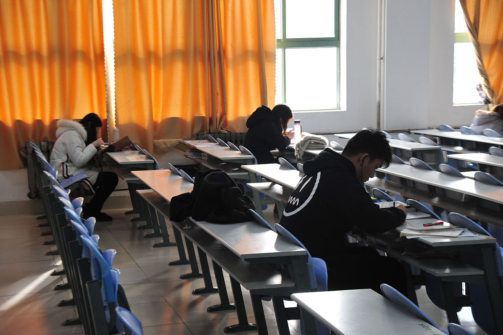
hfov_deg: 27.0
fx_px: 1047
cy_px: 168
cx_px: 252
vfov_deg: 18.2
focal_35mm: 75
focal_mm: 75
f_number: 6.3
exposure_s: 1/100
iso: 800
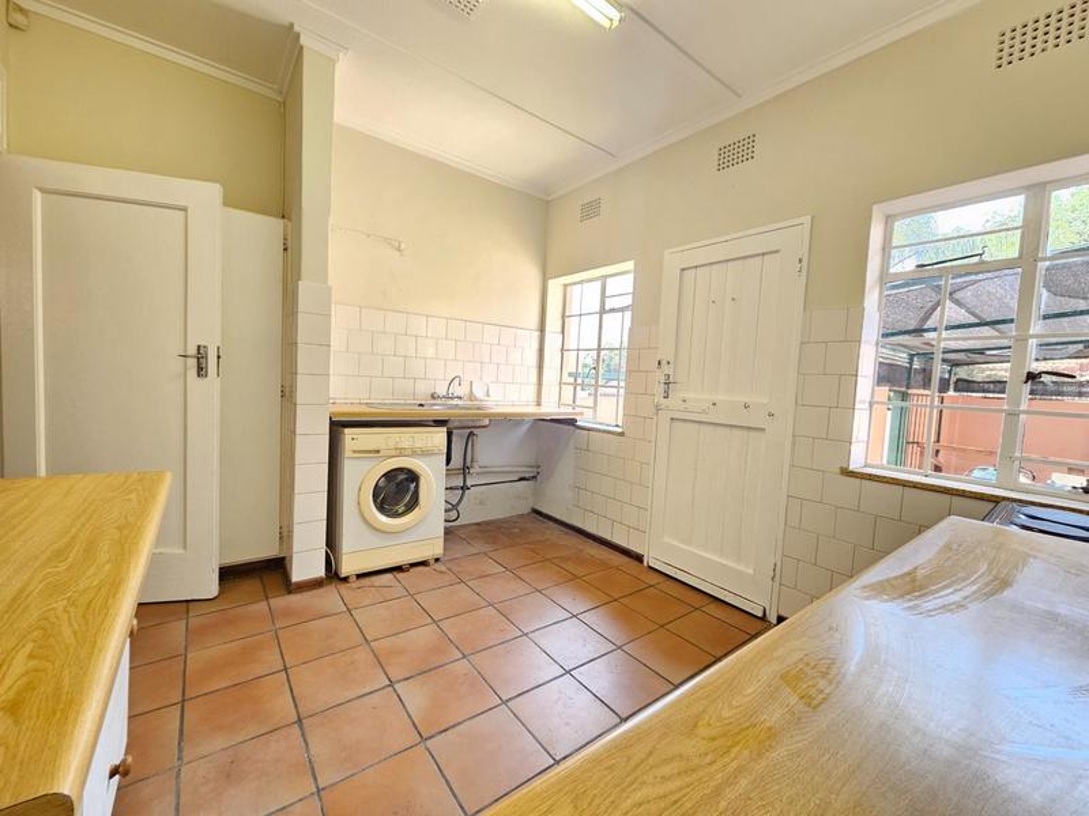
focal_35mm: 13
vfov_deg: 89.9
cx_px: 544
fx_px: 409
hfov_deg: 106.2
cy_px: 408
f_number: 2.2
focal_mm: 2.2
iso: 125
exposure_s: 1/50
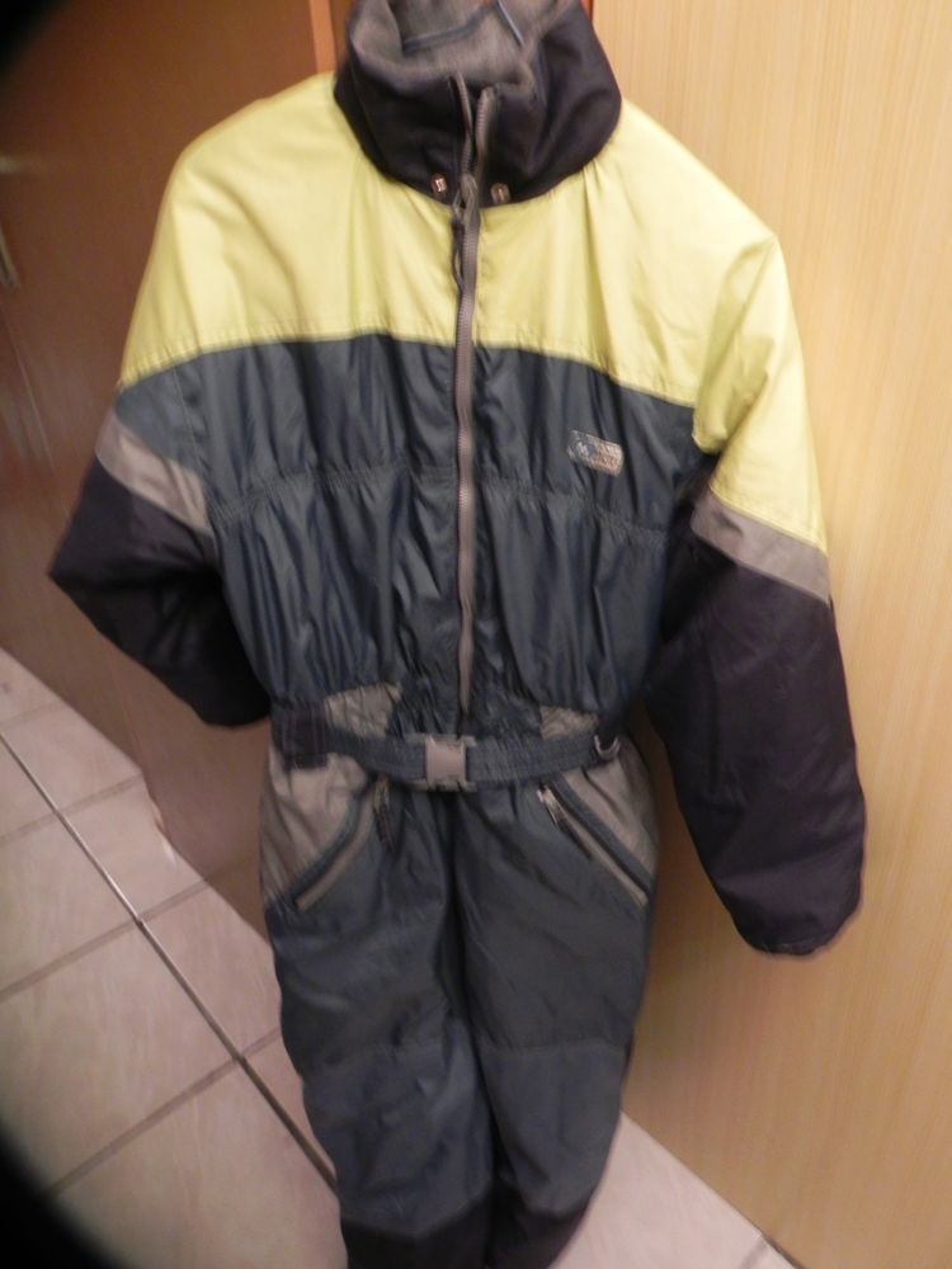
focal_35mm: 26
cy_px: 634
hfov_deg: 53.1
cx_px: 476
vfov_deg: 67.3
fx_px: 953
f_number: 2.8
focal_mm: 4.6
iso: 400
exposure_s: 1/5.4
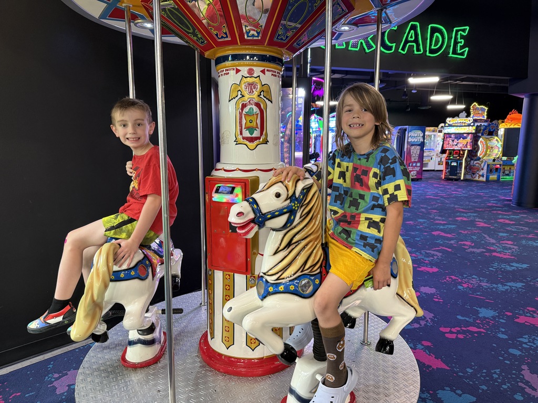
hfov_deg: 71.6
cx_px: 269
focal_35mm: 24
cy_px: 202
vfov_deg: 56.8
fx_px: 373
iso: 320
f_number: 1.78
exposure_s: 1/60
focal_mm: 6.76
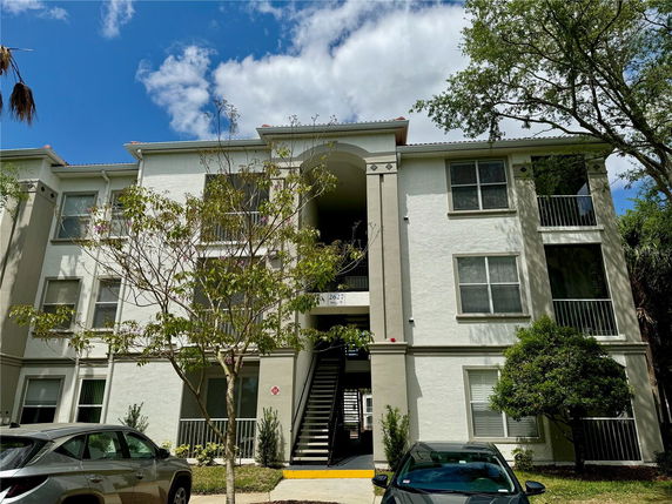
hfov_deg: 71.6
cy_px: 252
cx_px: 336
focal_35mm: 24
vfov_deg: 56.8
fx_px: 466
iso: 80
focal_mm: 6.76
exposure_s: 1/7937
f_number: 1.78
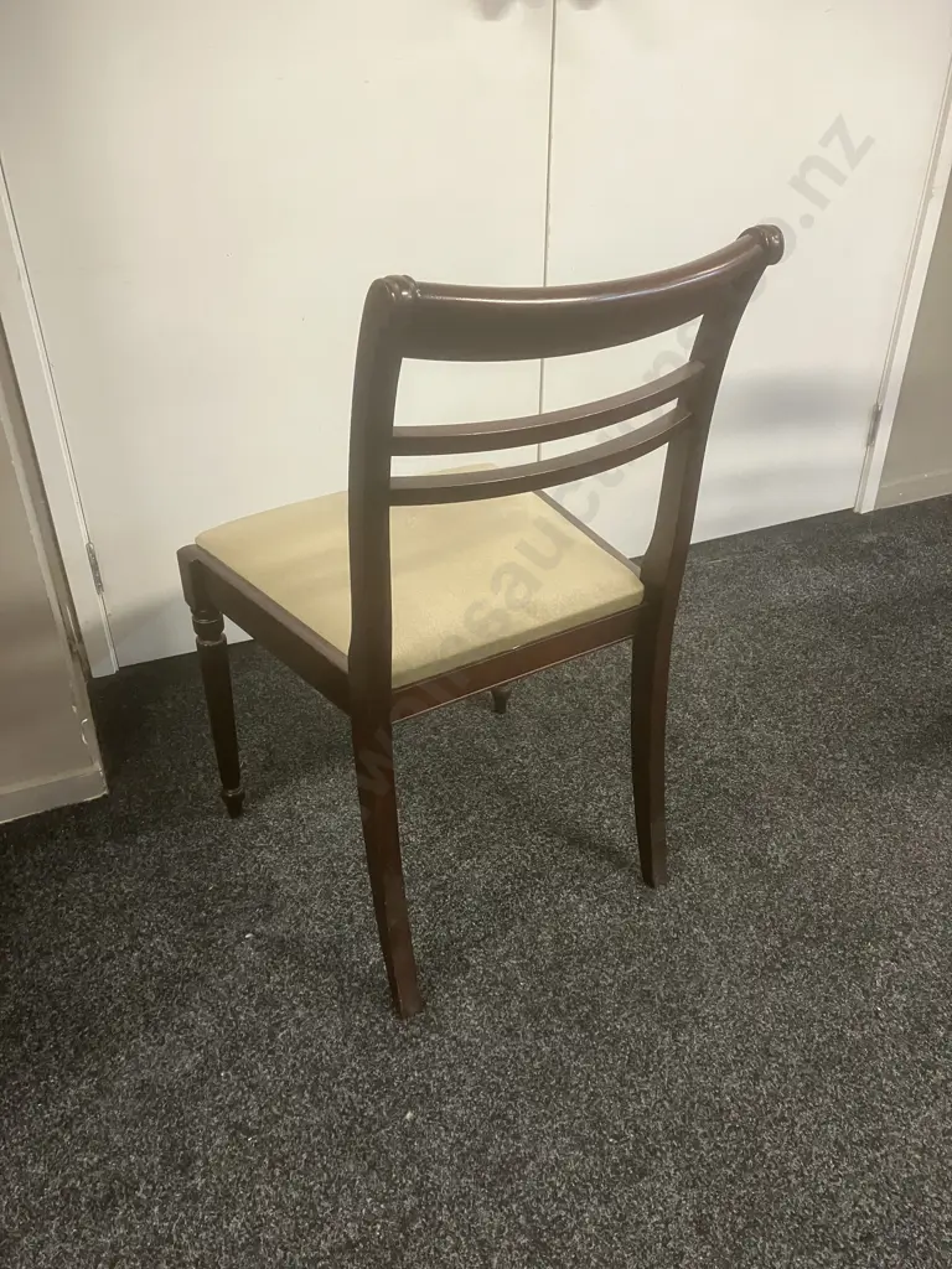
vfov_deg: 63.4
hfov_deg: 49.7
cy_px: 634
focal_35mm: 28
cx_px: 476
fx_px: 1027
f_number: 1.8
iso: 250
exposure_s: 1/50
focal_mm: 3.99
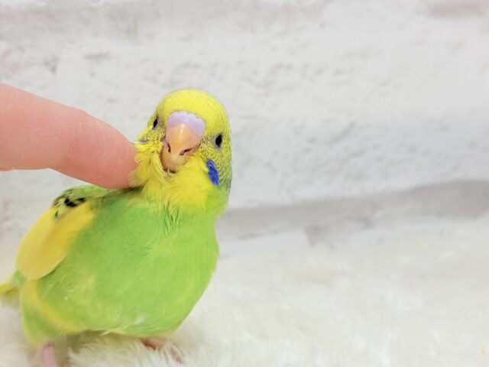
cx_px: 244
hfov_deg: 36.8
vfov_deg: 28.0
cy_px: 184
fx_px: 735
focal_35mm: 52
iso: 64
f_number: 1.6
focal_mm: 5.96
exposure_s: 1/100
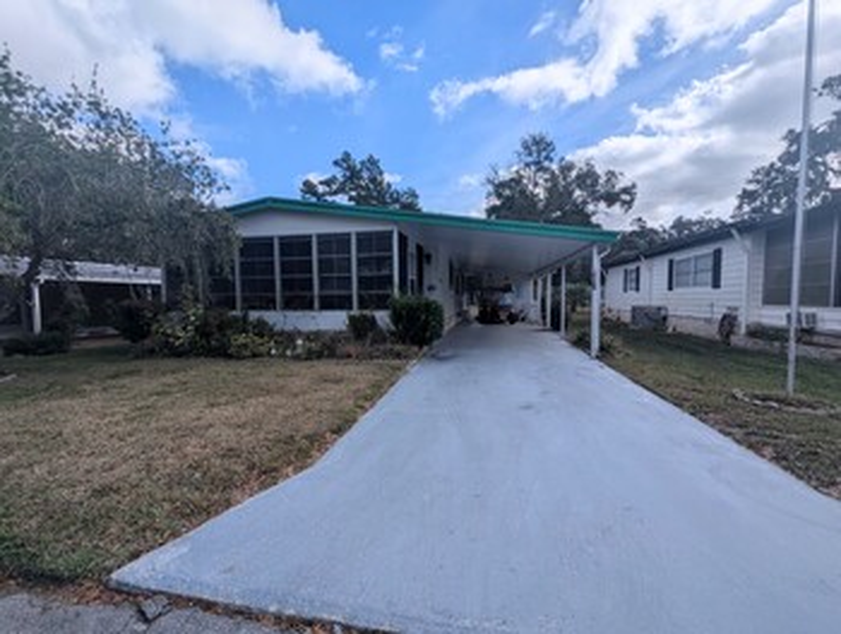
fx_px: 316
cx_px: 420
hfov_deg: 106.1
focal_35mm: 13
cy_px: 317
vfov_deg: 90.1
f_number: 2.2
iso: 47
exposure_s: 1/2660
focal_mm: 1.95
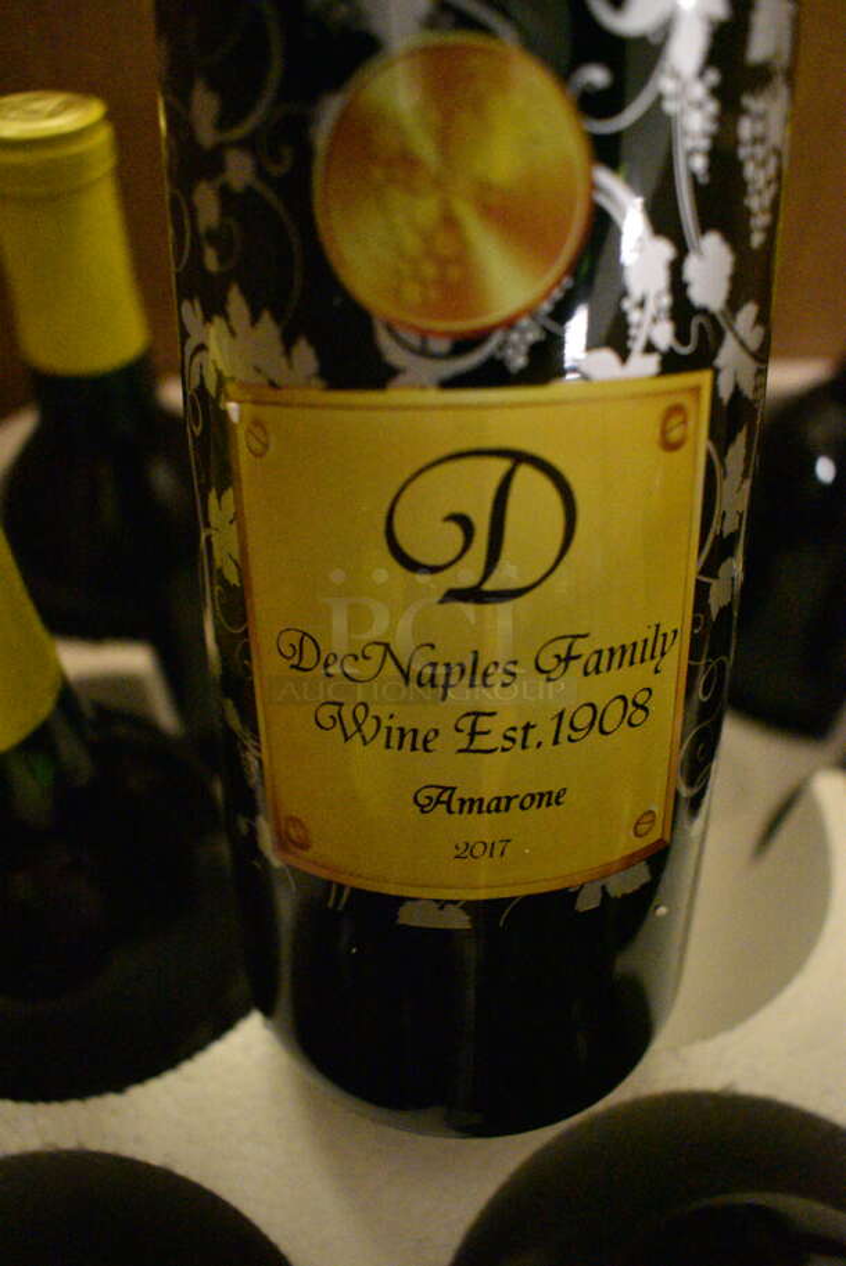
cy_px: 633
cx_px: 423
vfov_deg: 67.3
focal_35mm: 27
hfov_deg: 48.0
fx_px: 950
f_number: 3.5
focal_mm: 18
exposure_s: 1/100
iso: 12800
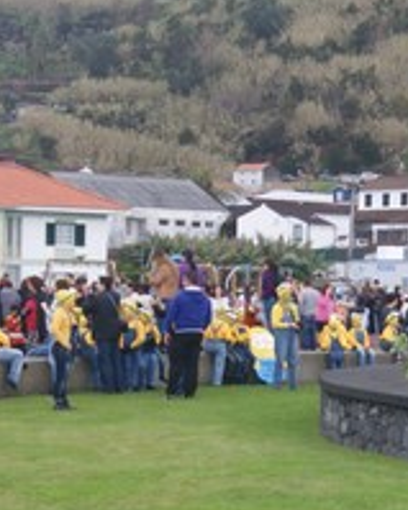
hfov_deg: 15.1
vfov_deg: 18.7
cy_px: 379
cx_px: 262
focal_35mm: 102
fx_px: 1541
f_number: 7.1
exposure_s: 1/60
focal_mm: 18
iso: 100
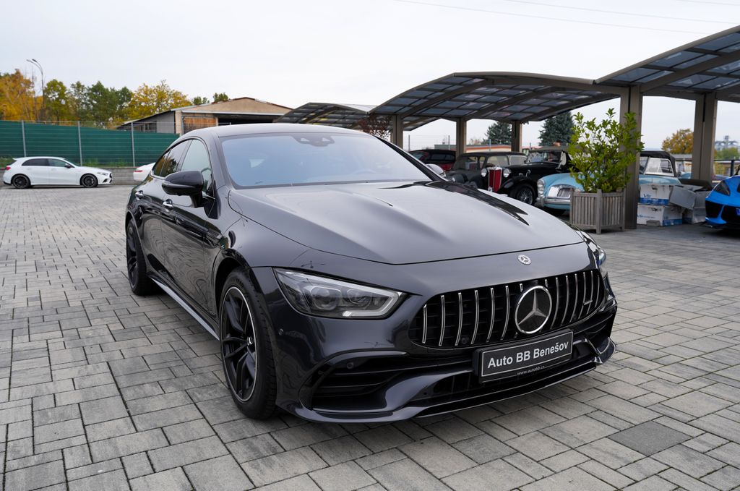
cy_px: 246
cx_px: 370
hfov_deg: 63.7
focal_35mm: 29
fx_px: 595
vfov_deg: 44.8
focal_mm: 29
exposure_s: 1/160
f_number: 6.3
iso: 100
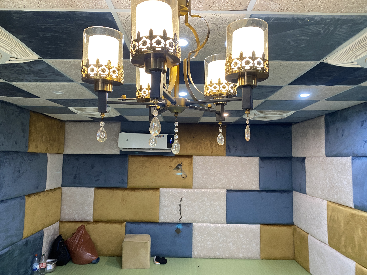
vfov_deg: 53.1
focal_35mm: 26
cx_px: 184
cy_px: 138
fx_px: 276
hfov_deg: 67.3
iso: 160
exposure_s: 1/50
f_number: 1.8
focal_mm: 4.25
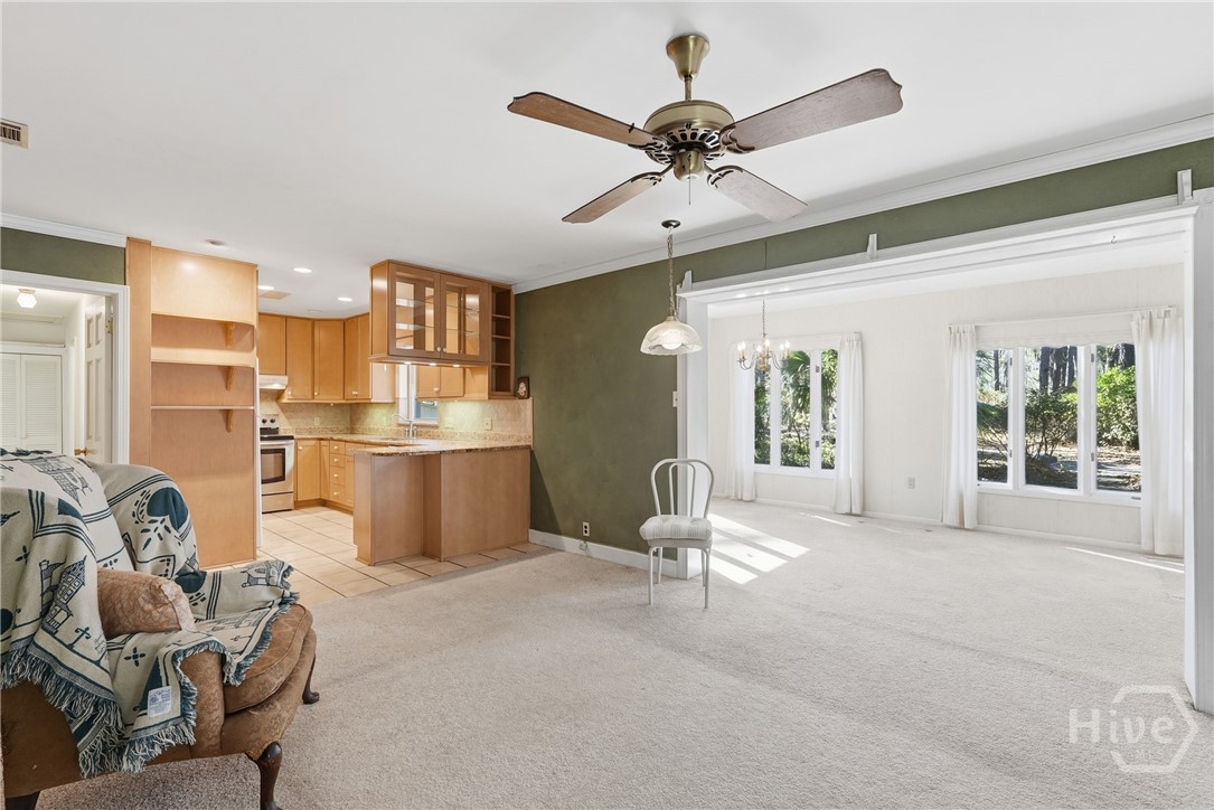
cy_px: 405
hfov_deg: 96.7
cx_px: 607
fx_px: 540
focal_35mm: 16
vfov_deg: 73.8
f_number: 9
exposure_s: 1/160
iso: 320
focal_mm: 16
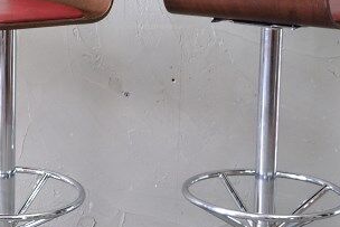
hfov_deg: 16.6
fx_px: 1105
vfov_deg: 11.6
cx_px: -84
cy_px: 1
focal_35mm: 117
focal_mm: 18.4
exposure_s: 1/27
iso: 800
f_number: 4
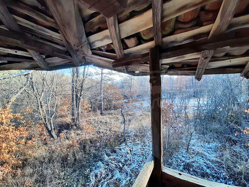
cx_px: 124
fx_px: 94
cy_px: 94
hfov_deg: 106.2
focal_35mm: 13
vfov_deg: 89.9
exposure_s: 1/100
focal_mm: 1.42
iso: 64
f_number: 2.2
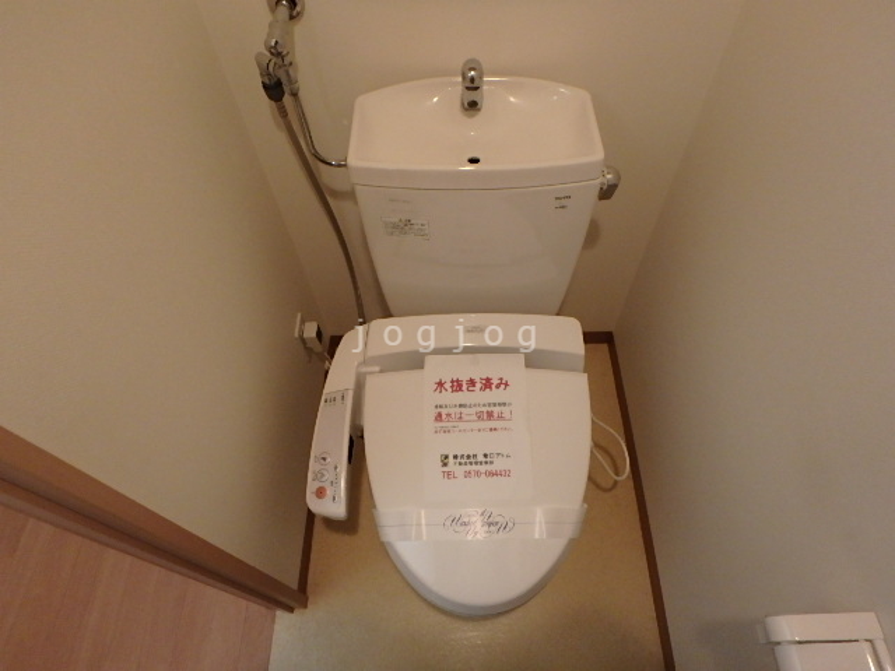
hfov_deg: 79.0
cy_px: 336
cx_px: 448
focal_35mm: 21
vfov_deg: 63.4
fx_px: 543
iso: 500
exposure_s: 1/30
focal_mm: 3.7
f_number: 3.5
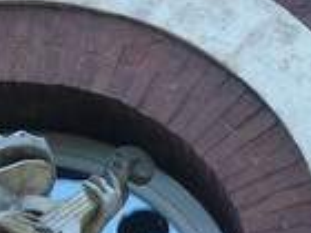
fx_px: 9047
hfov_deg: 2.0
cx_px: 42
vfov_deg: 1.5
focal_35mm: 1007
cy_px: 302
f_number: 3.6
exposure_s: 1/100
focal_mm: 39.8
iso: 100
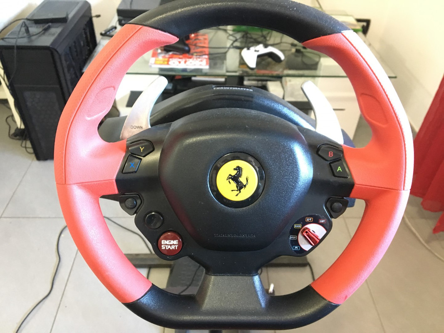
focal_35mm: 29
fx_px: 372
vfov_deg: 48.2
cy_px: 166
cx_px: 222
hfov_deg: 61.7
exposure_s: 1/17
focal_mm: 4.15
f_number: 2.2
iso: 400
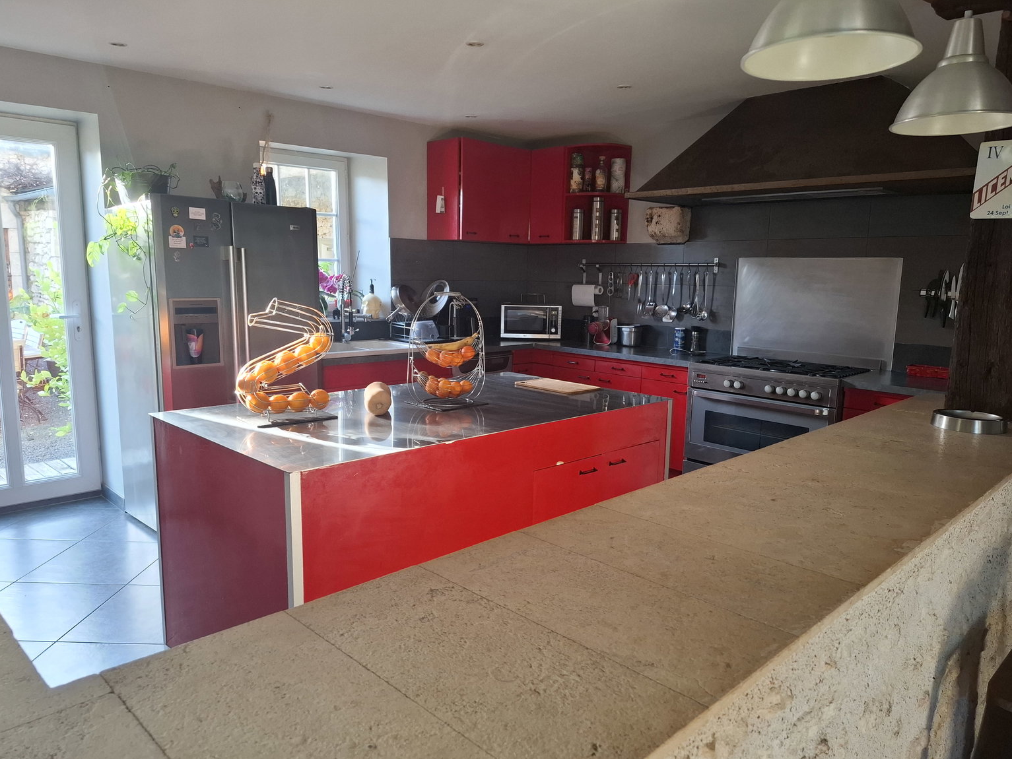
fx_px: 702
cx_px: 501
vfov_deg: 56.8
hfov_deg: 71.6
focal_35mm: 24
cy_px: 387
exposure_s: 1/100
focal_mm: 5.54
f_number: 1.8
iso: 250
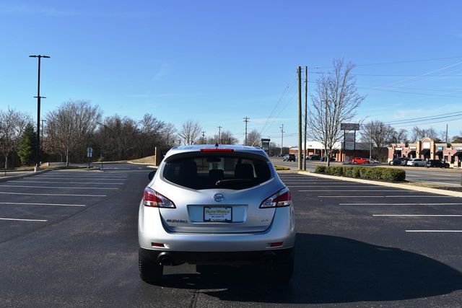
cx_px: 231
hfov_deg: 49.5
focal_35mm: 39
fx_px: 501
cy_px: 154
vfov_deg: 34.2
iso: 100
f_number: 9
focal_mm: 26
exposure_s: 1/320
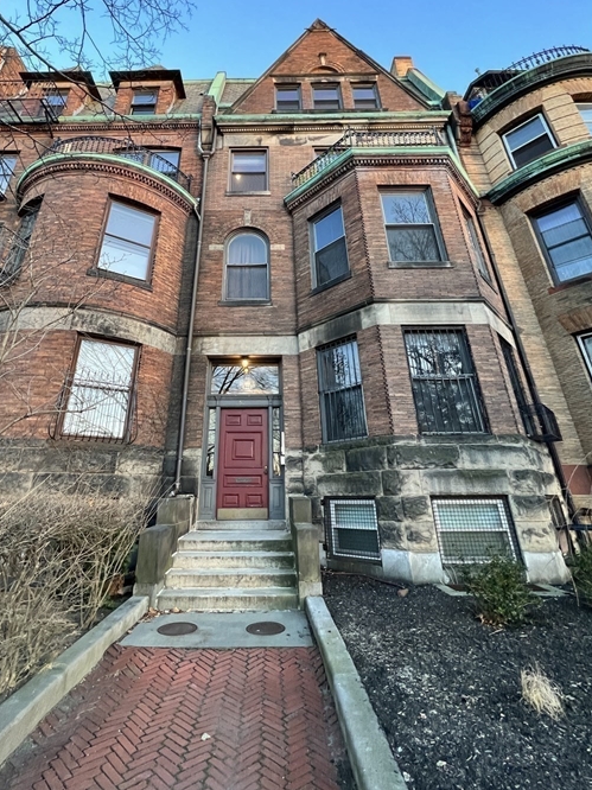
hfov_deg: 81.4
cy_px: 337
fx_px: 342
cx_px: 265
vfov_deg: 97.5
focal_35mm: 15
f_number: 1.8
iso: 250
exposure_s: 1/115
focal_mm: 1.57
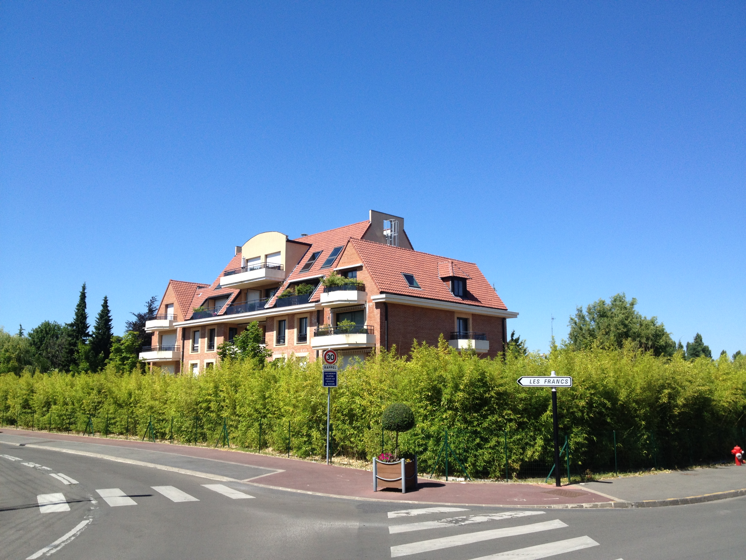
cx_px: 373
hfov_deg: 52.6
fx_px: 754
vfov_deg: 40.7
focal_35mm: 35
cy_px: 280
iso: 50
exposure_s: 1/1493
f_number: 2.4
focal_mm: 4.28
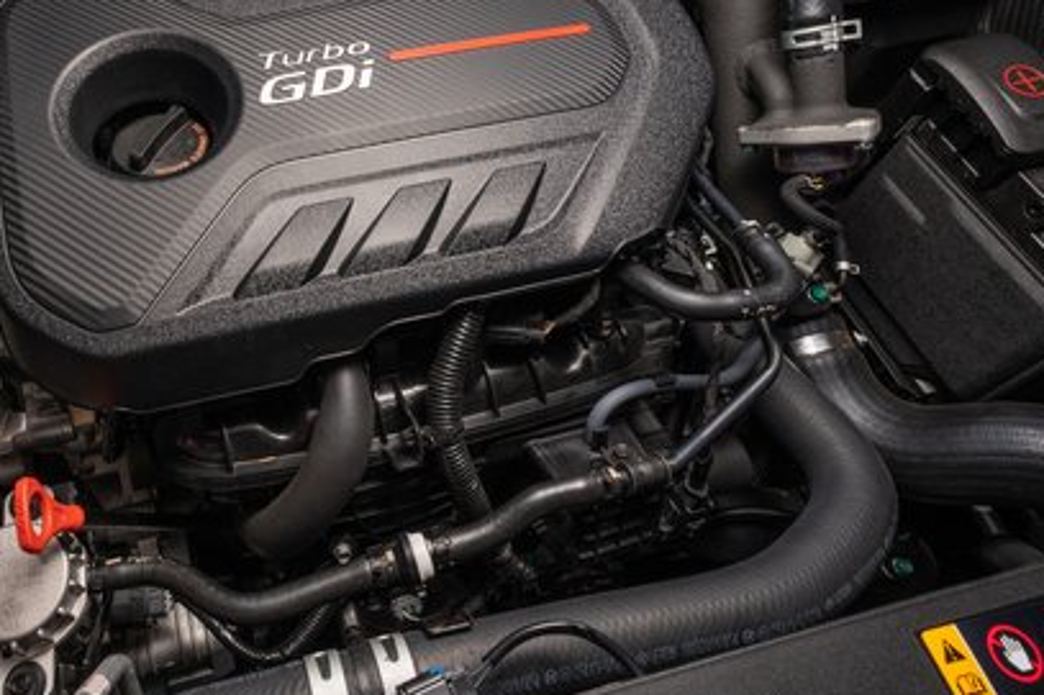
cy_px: 218
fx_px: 812
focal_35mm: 28
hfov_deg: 63.0
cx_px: 310
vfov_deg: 45.5
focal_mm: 19
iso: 200
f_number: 14
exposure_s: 1/25
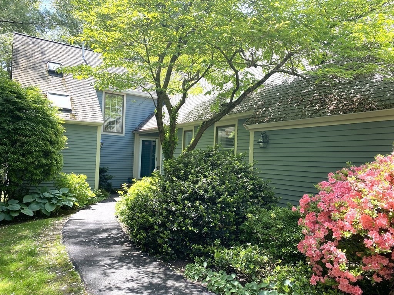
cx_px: 197
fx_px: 296
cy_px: 148
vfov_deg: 53.1
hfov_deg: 67.3
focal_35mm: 26
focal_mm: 4.25
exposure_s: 1/456
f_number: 1.8
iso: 32
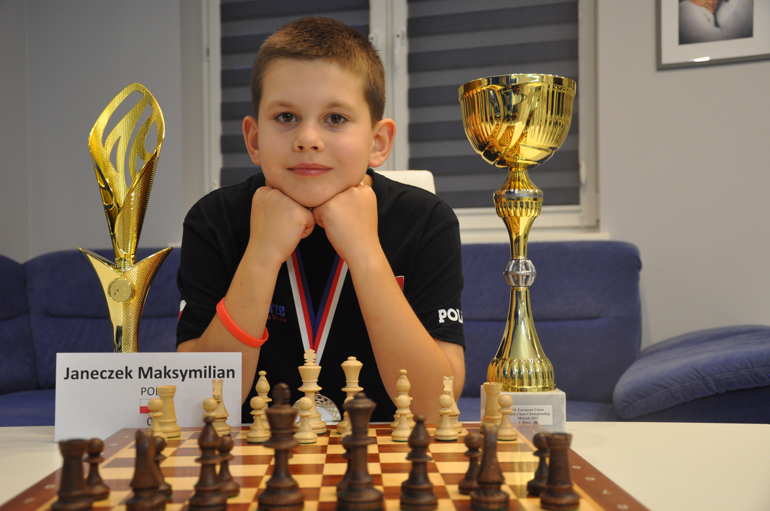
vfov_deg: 28.0
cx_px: 385
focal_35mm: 48
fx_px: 1025
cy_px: 256
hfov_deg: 41.2
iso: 450
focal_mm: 32
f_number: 4.2
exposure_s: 1/15
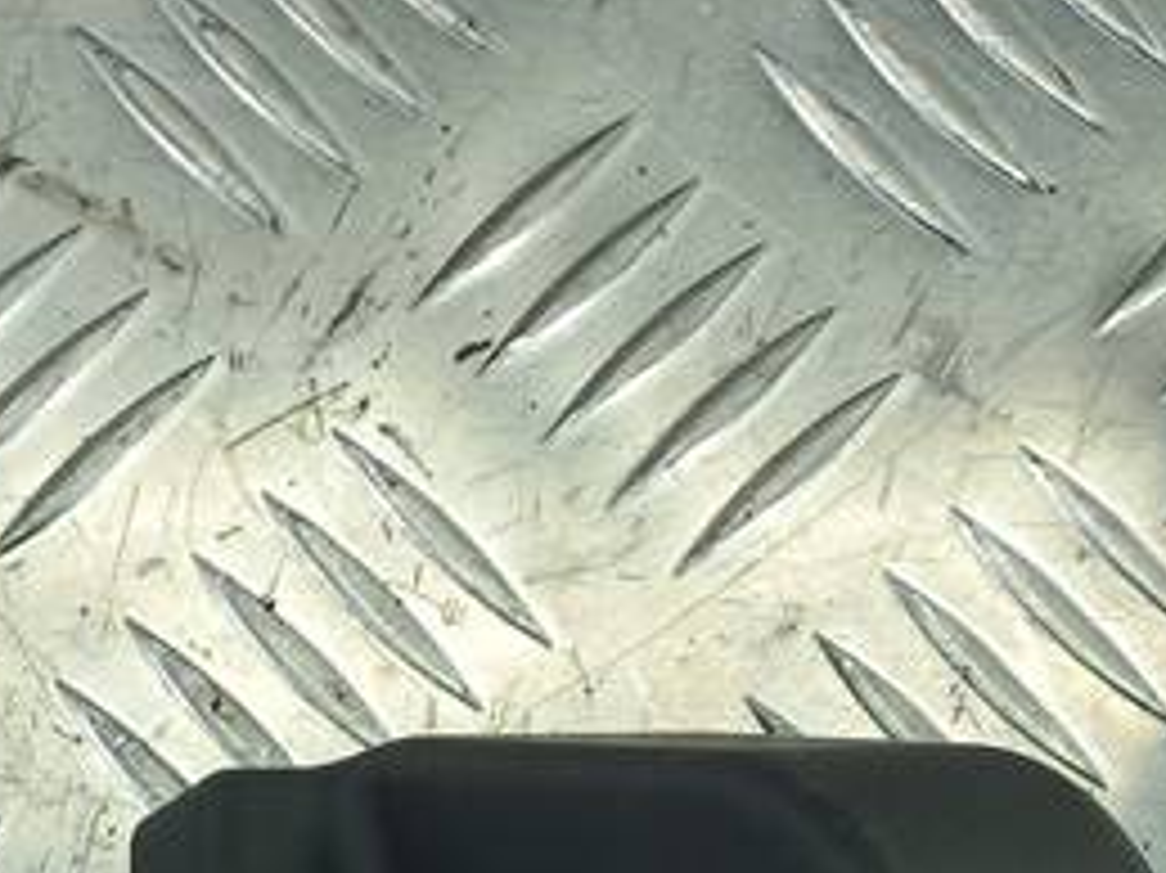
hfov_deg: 19.1
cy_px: 1674
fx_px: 3333
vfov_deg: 13.2
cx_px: -68
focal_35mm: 99
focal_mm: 4.6
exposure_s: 1/50
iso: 50
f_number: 1.8
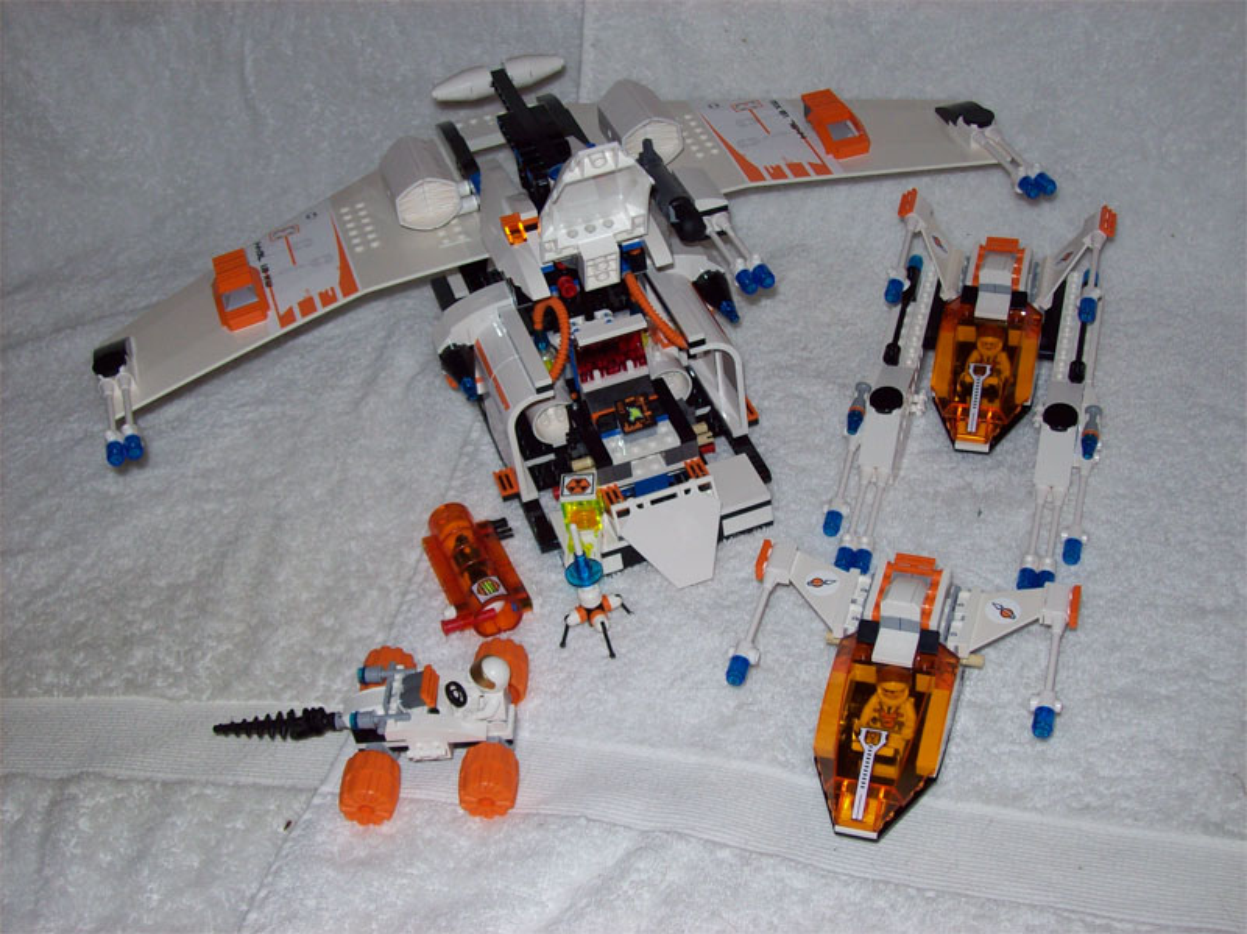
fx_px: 1620
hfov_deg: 42.1
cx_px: 624
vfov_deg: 32.1
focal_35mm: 45
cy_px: 467
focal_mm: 7.6
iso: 80
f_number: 3
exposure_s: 1/73.6
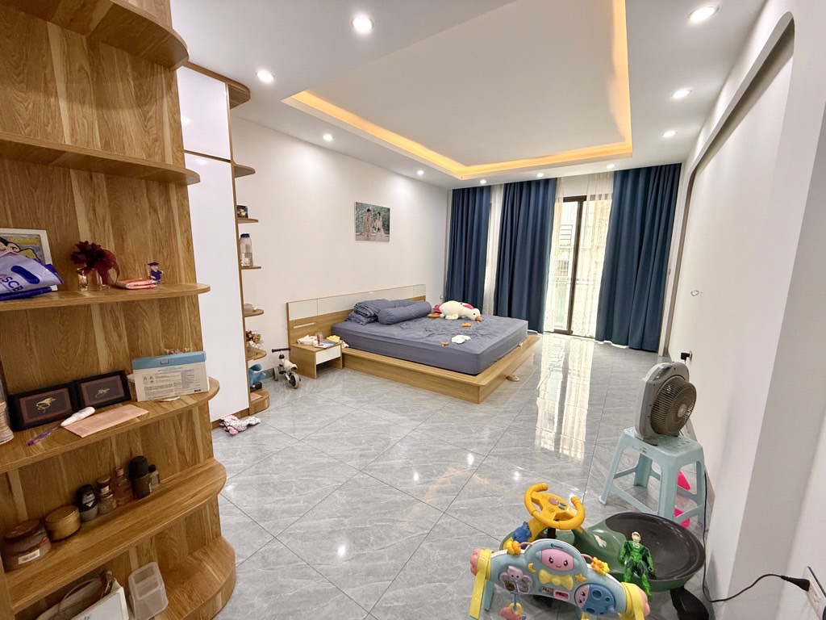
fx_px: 334
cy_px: 310
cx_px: 413
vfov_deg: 85.7
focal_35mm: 14
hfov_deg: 102.1
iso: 160
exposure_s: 1/100
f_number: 2.2
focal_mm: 2.22
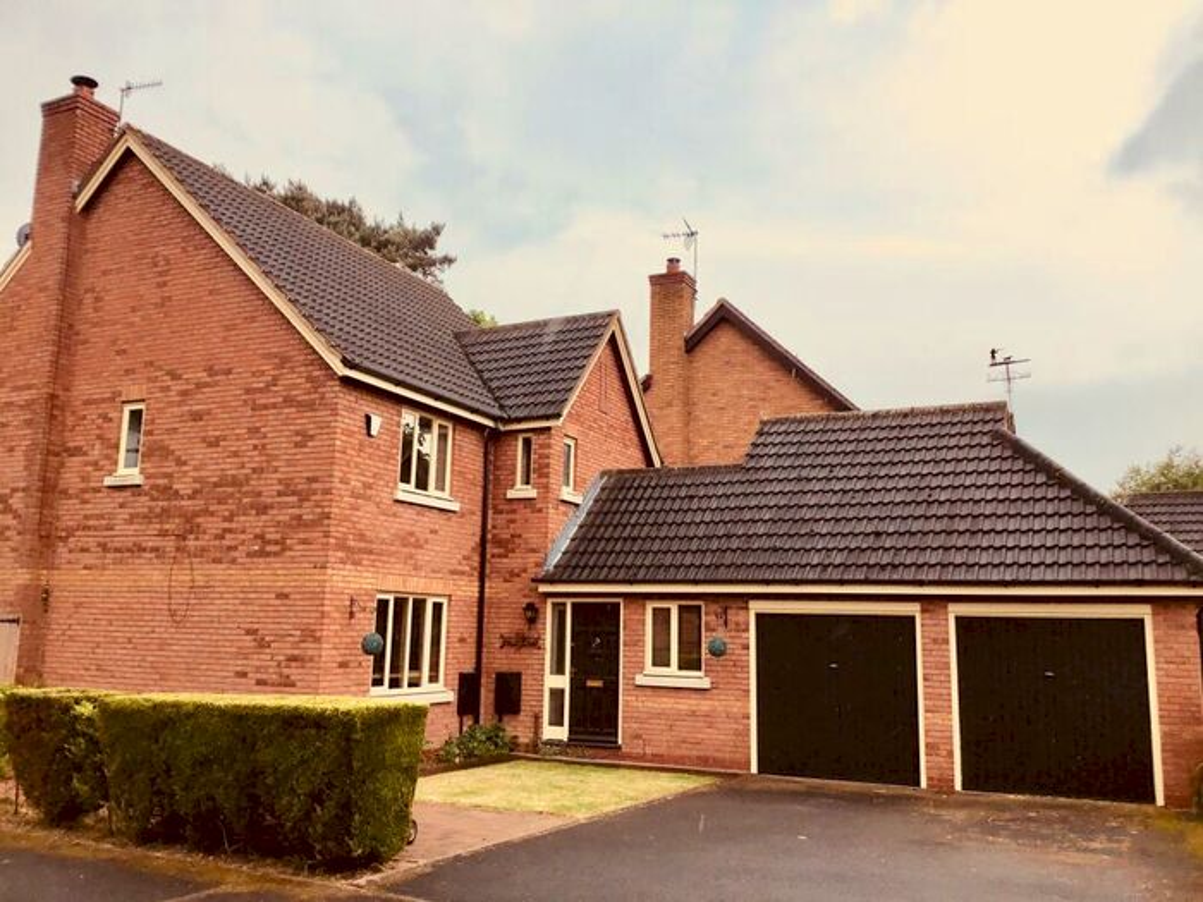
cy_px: 451
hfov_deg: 58.4
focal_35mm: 31
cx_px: 602
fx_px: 1077
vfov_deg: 45.4
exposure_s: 1/662
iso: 25
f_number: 2.4
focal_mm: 3.3
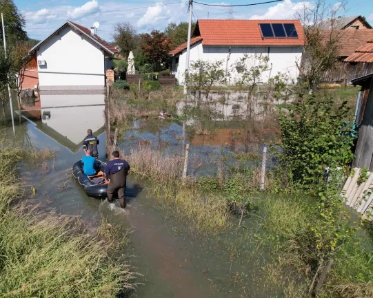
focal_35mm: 29
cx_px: 119
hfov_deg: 58.8
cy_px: 166
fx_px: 320
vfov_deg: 49.9
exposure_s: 1/80
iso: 140
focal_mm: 8.38
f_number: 2.8
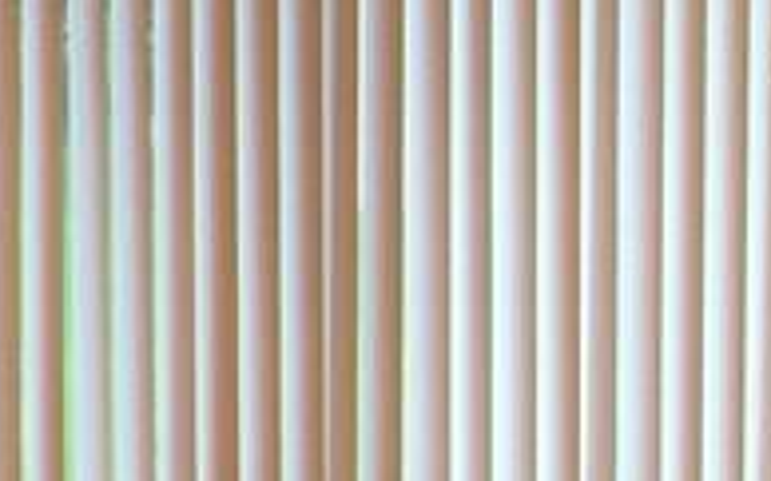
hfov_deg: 12.9
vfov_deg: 8.1
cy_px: 338
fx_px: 3402
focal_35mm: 162
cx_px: 318
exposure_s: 1/30
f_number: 2.2
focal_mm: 4.15
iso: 32
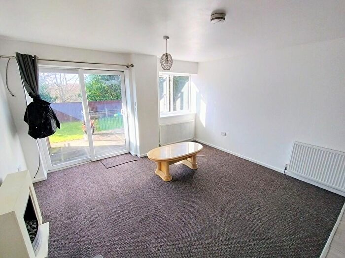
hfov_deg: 94.5
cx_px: 172
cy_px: 129
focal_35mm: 16
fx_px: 159
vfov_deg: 78.1
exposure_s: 1/142
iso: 100
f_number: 2.2
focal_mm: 1.66
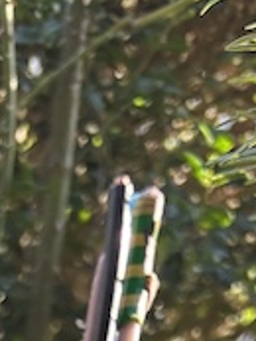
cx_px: -137
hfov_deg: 10.6
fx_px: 1330
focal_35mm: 135
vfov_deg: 11.5
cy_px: 875
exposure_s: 1/242
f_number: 1.6
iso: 80
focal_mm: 5.96
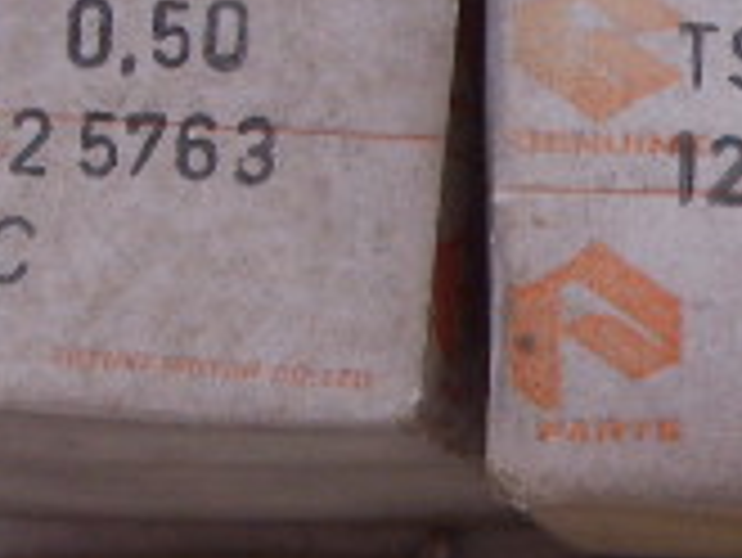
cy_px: 387
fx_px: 3239
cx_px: 895
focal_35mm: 151
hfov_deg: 12.7
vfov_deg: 9.8
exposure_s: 1/45
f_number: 3.5
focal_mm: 6.6
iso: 100
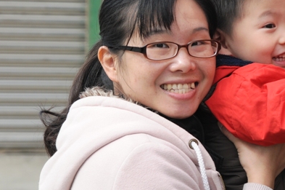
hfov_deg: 9.6
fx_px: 1692
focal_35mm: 214
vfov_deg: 6.4
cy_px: 110
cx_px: 265
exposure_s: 1/400
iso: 200
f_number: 6.3
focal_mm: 70
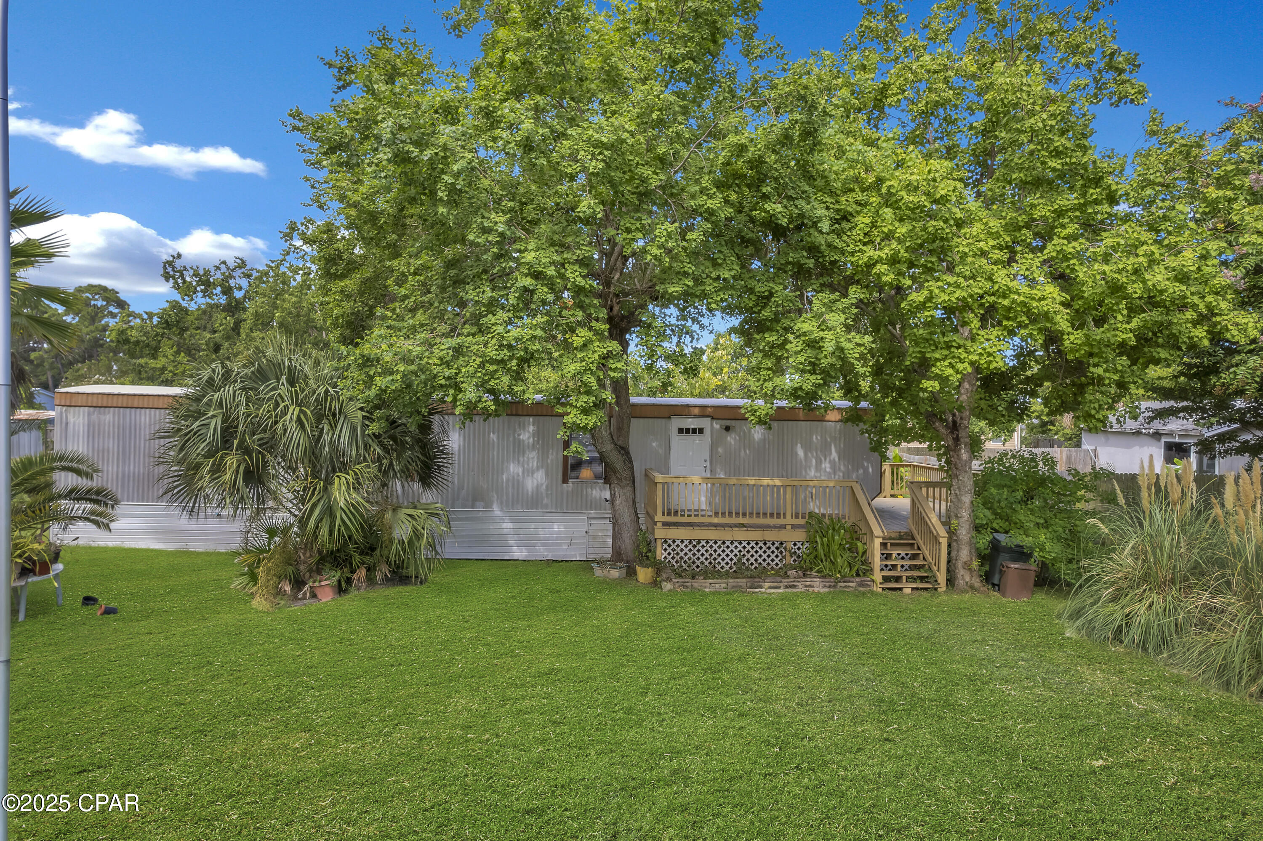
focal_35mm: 22
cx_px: 632
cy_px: 420
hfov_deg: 78.6
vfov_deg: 57.2
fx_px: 772
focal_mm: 8.38
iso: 100
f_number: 2.8
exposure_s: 1/730
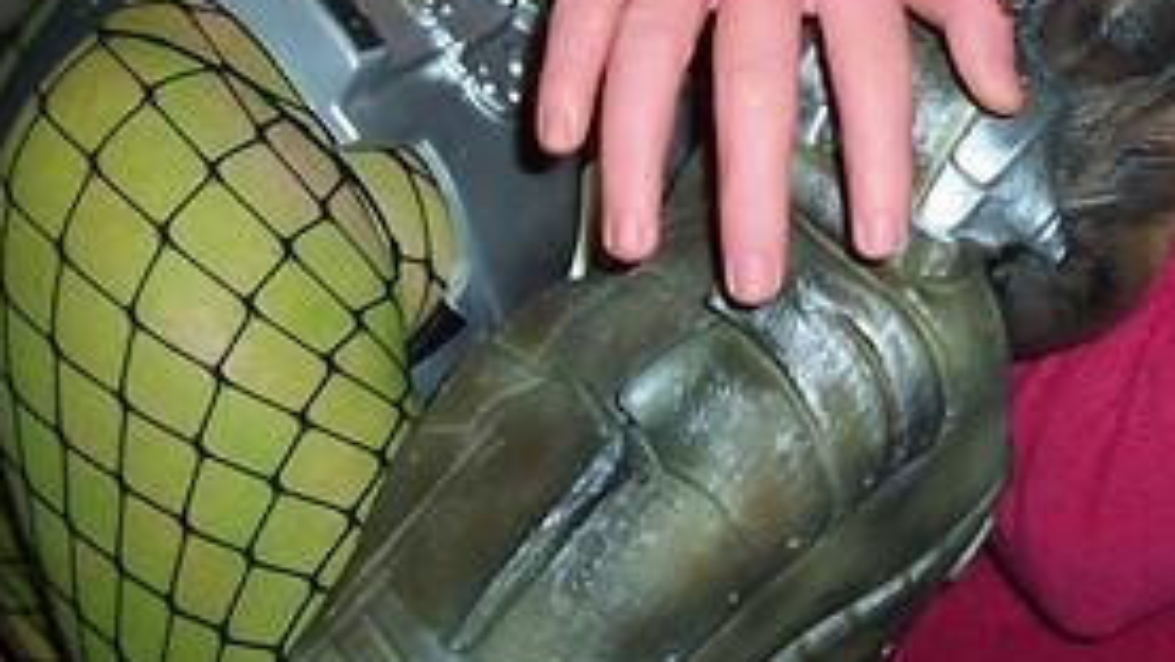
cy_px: -98
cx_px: 980
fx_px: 2898
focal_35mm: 93
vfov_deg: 12.8
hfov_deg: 22.5
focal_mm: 5.6
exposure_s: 1/60
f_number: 2.8
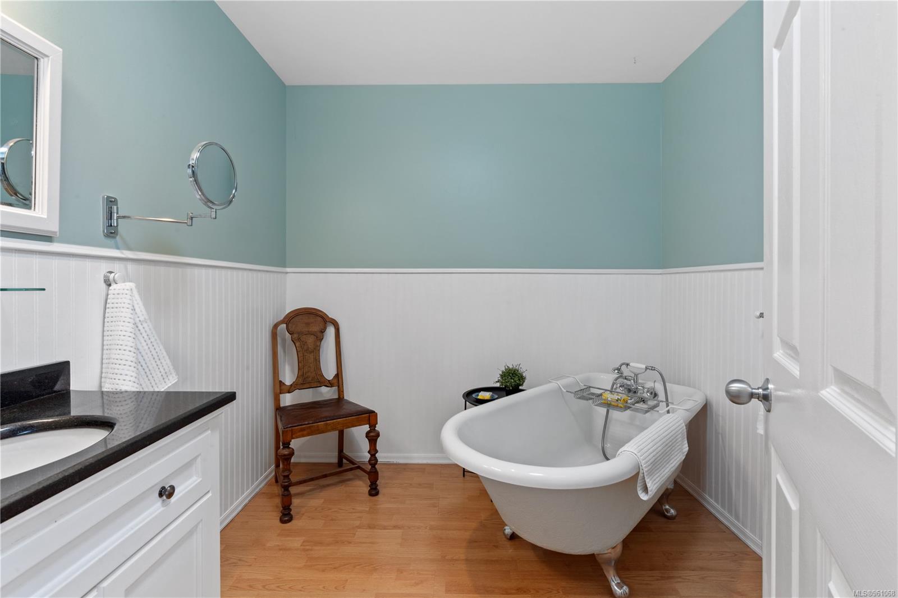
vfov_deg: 73.7
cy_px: 299
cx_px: 449
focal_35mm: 16
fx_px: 399
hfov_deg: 96.7
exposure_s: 1/8
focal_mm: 16
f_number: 5.6
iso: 400
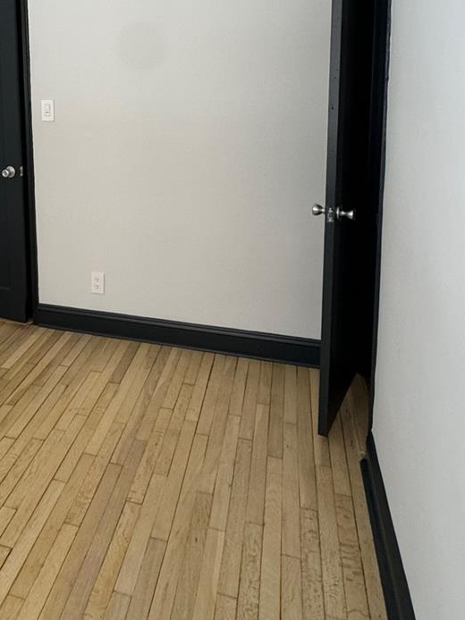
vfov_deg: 55.1
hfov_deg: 43.3
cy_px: 143
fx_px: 556
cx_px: 92
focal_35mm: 31
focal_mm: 2.22
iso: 160
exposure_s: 1/99
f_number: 2.2
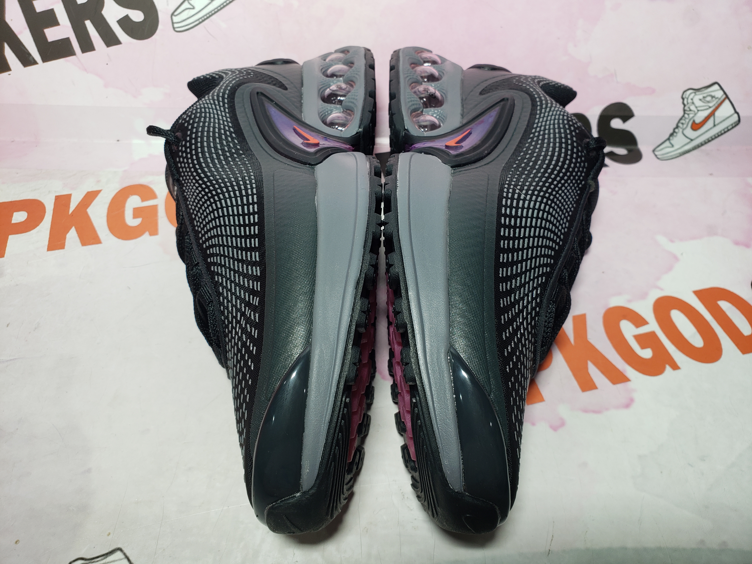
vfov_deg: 53.1
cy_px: 282
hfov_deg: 67.3
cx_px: 376
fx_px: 565
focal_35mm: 26
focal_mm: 4.3
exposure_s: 1/120
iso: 50
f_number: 2.4
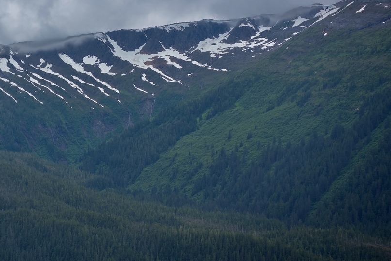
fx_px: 1629
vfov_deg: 9.1
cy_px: 96
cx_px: 90
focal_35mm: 150
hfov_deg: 13.6
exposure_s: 1/250
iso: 100
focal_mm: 95
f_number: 8
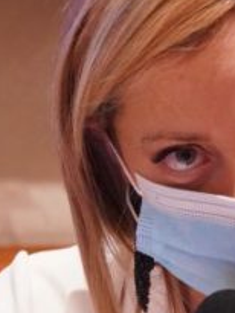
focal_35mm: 980
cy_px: 168
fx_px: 8861
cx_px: 174
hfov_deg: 1.5
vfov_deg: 2.0
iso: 6400
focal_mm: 200
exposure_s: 1/250
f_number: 5.6
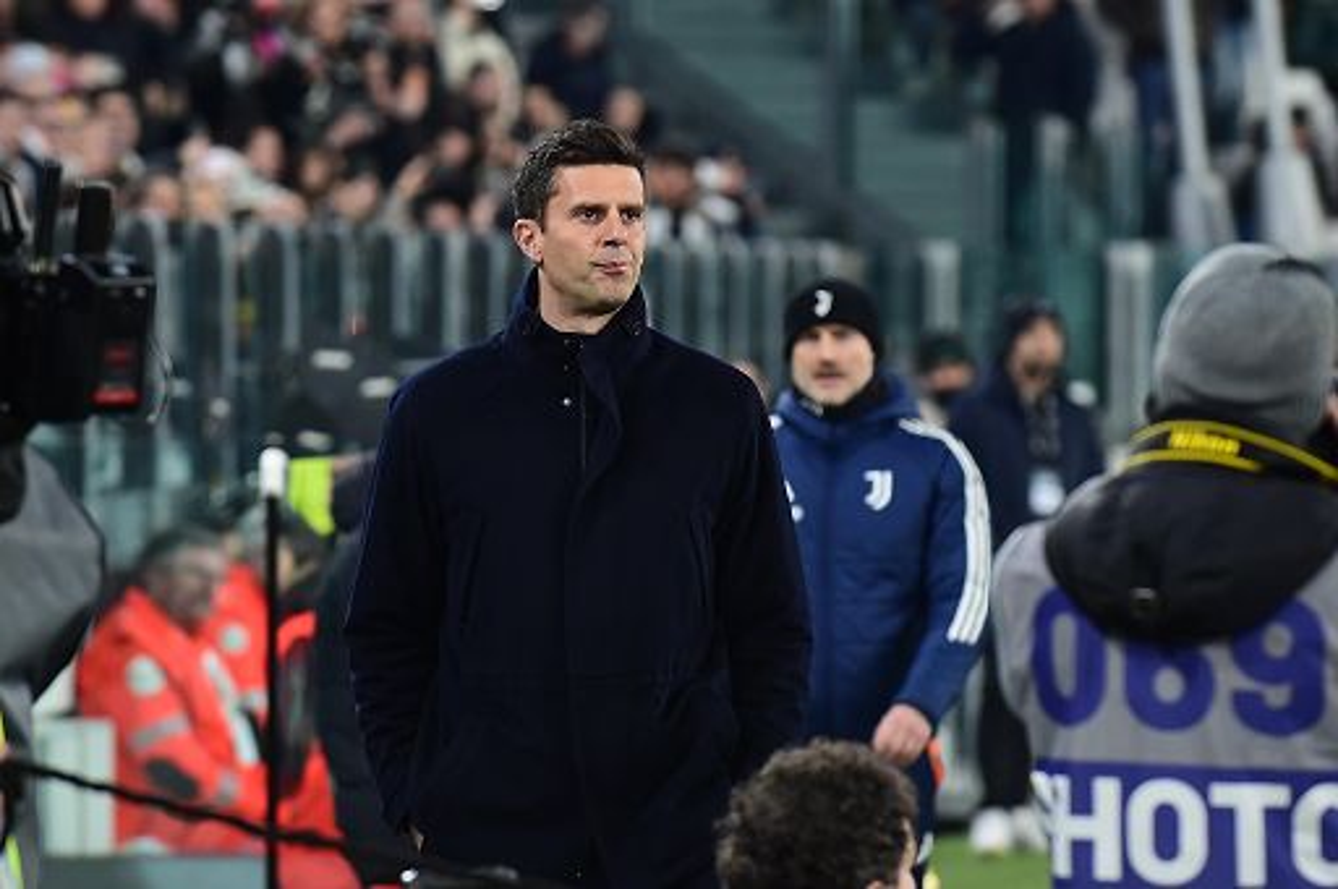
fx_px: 7424
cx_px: 669
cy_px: 444
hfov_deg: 10.3
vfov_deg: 6.8
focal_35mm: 200
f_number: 3.5
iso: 2000
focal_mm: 200
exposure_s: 1/500
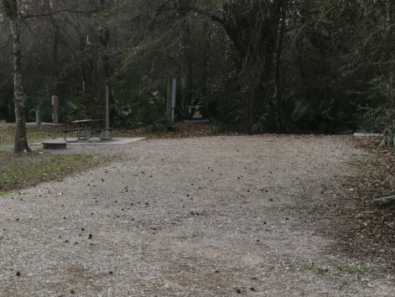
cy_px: 148
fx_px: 719
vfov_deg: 23.3
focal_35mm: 63
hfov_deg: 29.0
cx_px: 10
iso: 32
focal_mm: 4.15
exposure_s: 1/120
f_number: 2.2
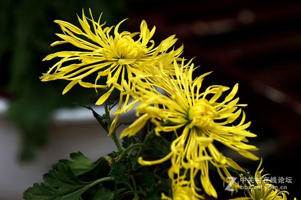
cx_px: 150
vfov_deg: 6.0
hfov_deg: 9.0
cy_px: 100
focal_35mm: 228
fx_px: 1906
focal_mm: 228
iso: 250
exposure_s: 1/250
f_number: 8
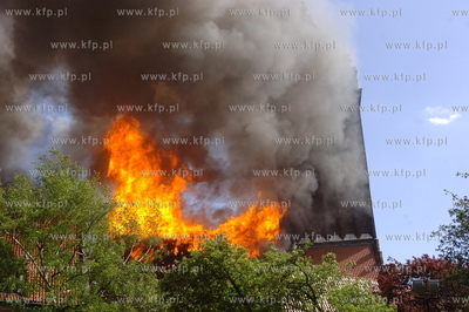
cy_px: 156
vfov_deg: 34.2
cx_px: 234
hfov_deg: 49.6
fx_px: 508
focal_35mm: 39
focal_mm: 26
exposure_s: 1/500
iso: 400
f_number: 8
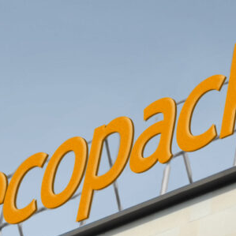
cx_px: 370
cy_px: 369
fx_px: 1288
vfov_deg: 10.1
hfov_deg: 10.1
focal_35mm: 167
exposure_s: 1/30
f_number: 25
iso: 200
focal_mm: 23
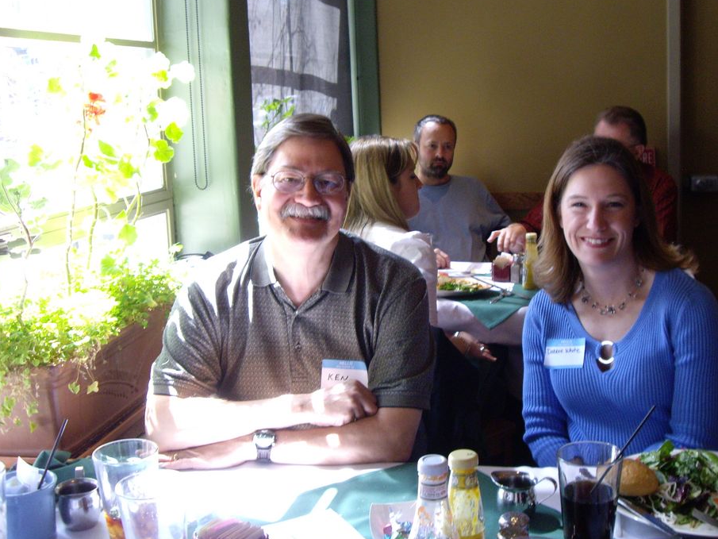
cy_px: 242
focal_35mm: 43
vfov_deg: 33.6
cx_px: 401
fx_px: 892
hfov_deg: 43.8
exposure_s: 1/60
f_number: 2.7
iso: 200
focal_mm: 6.2
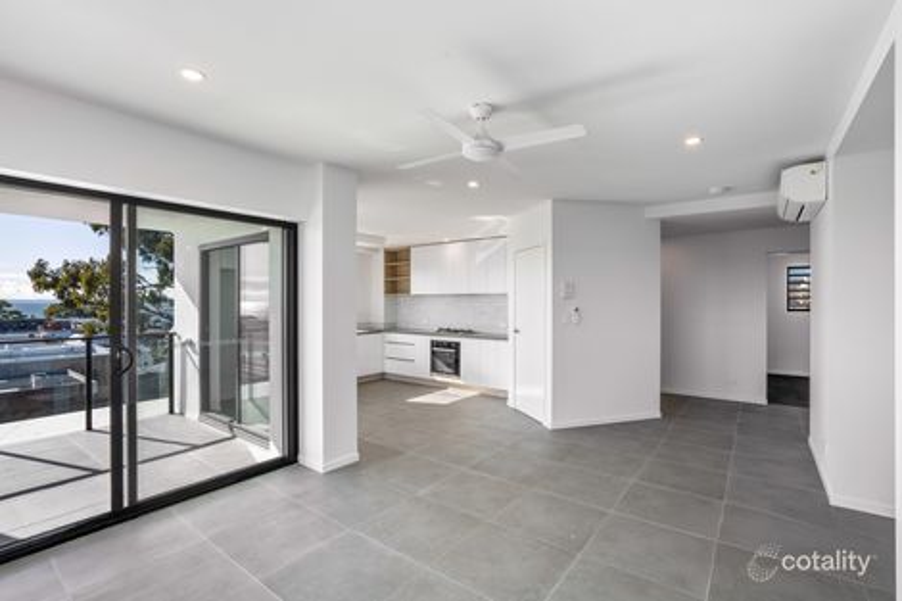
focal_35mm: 16
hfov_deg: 96.8
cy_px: 300
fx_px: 401
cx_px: 451
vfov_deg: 73.7
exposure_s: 1/80
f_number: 10
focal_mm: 16
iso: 640
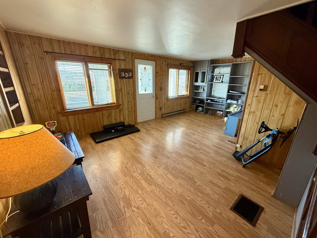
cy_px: 119
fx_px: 128
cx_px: 158
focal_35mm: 14
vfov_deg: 85.7
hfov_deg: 102.1
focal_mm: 2.22
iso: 500
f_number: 2.2
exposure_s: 1/60
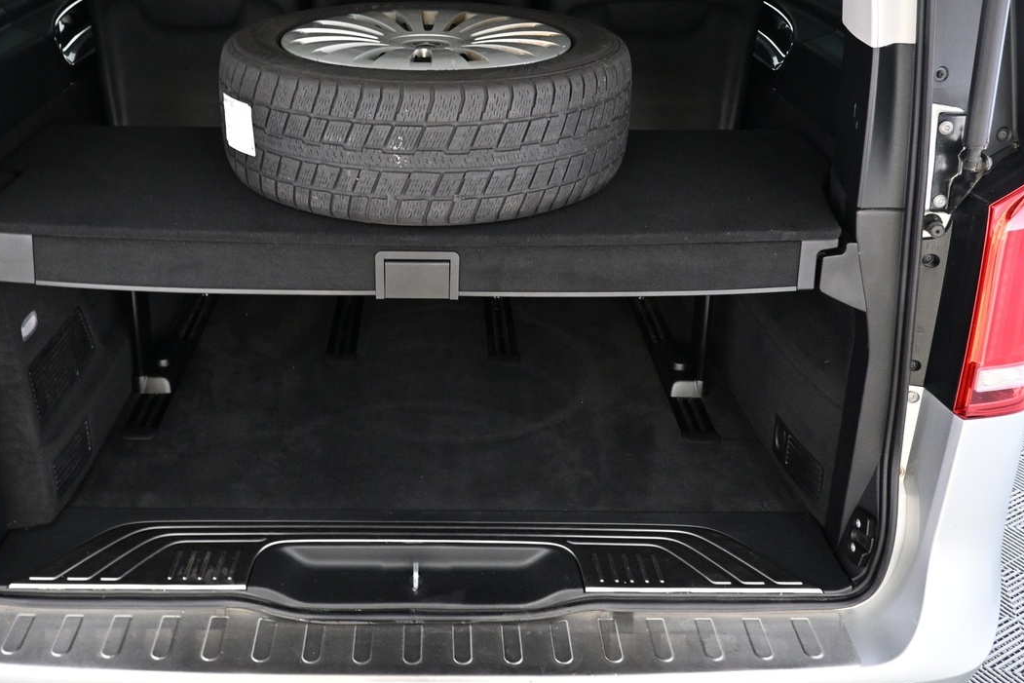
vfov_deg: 35.3
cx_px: 436
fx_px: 1053
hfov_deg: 51.7
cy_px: 191
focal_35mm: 37
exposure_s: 1/20
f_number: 3.5
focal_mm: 16
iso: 1600
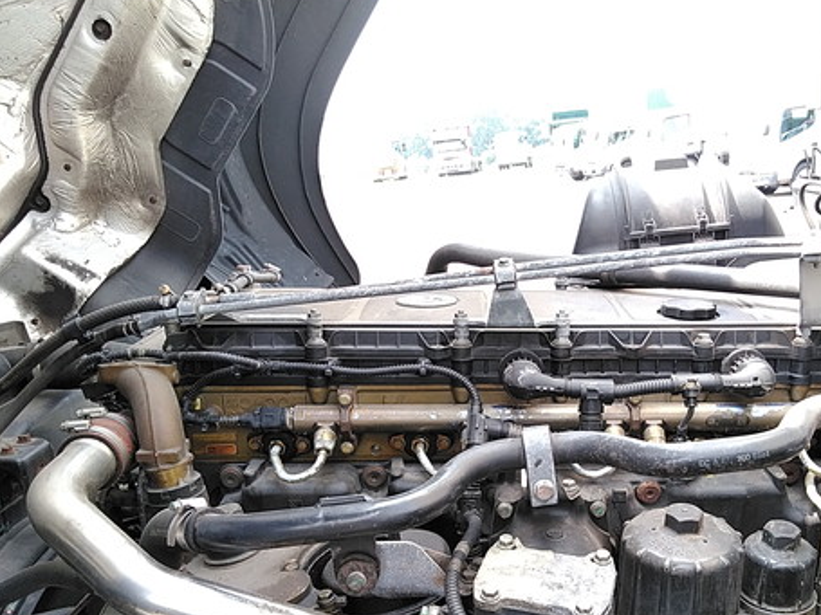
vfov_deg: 37.4
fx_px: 901
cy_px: 391
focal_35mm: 38
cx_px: 516
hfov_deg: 48.5
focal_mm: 3.46
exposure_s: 1/120
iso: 105
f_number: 2.2
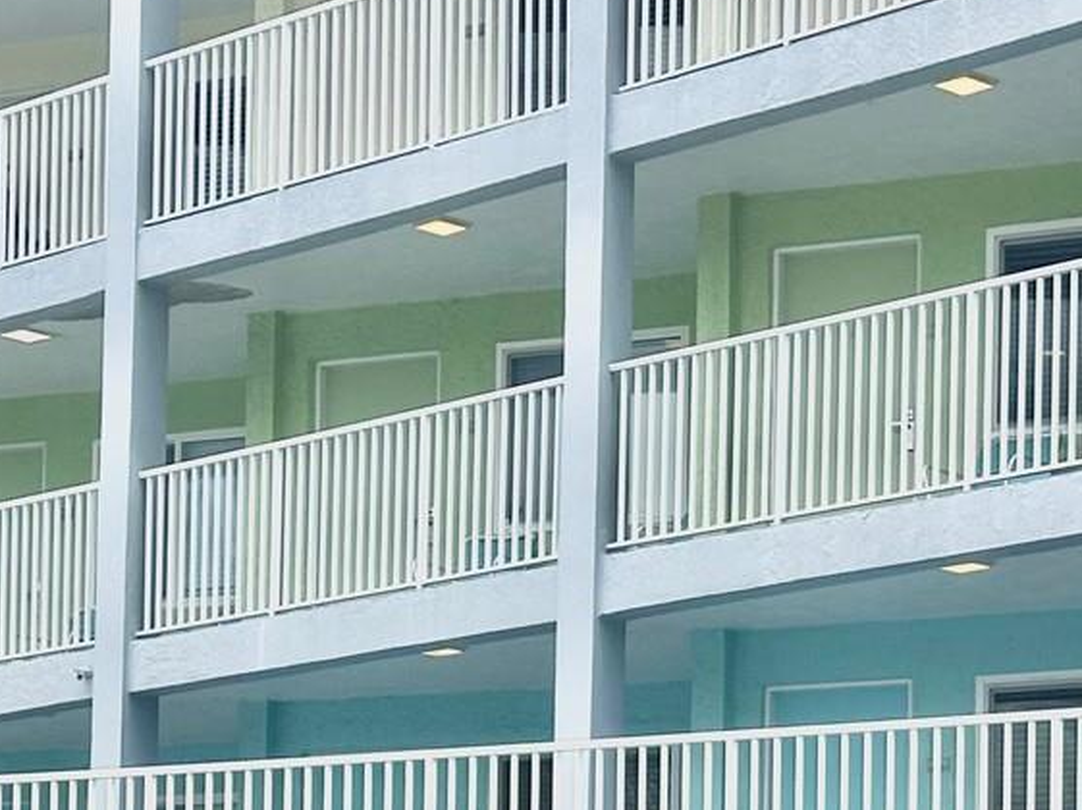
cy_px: 1066
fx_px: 4279
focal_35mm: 137
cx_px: 820
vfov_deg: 10.6
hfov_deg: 14.4
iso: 64
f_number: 1.78
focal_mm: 6.86
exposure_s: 1/1721
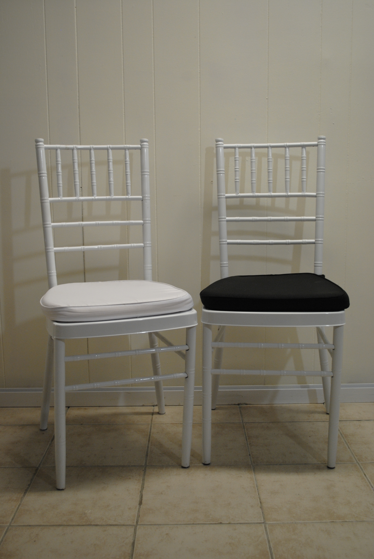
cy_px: 280
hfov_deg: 34.3
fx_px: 606
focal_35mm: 39
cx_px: 187
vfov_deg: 49.5
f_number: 4.2
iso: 400
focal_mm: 26
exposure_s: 1/40
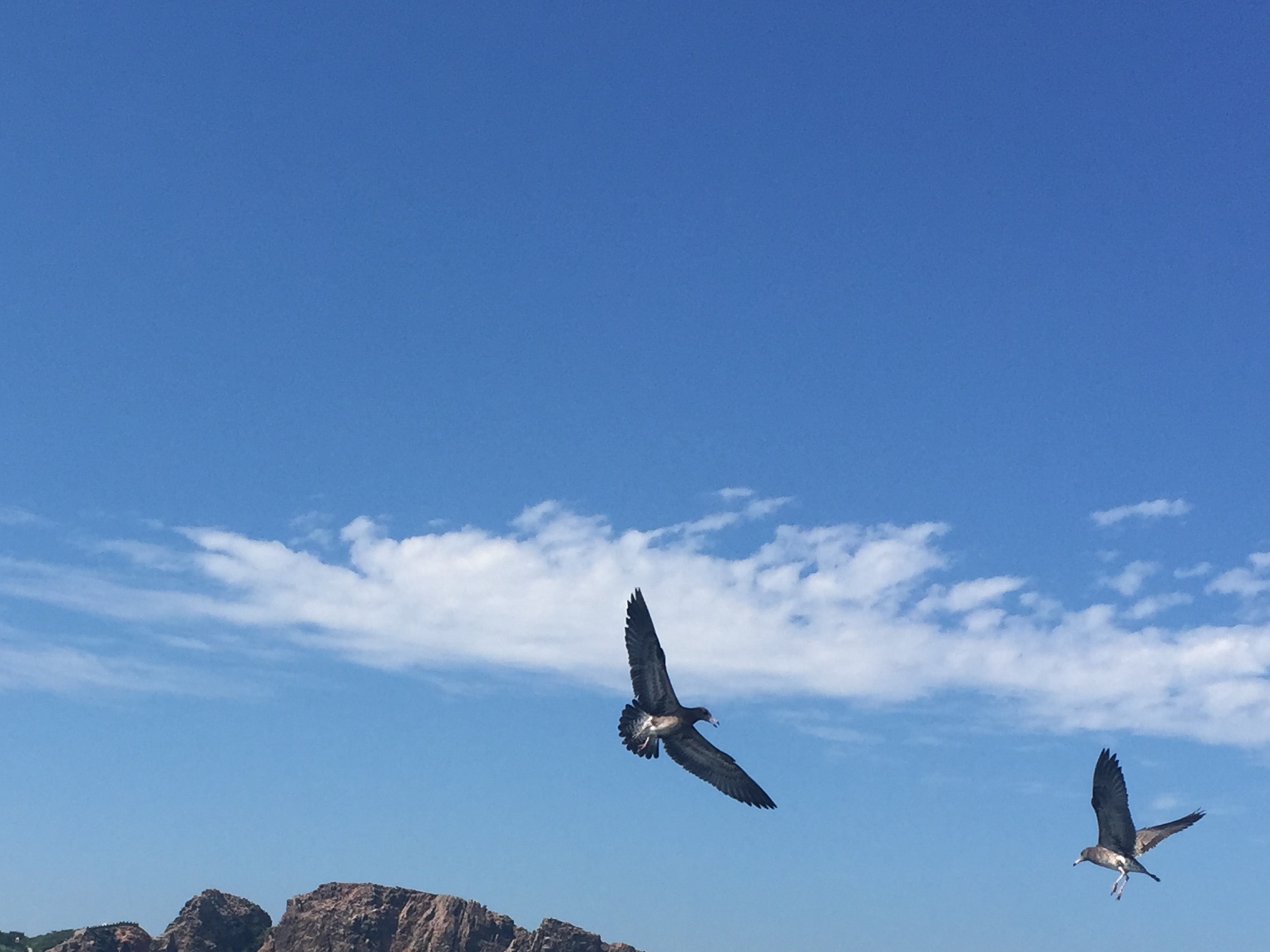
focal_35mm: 62
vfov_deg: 23.0
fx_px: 2274
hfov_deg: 31.1
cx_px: 477
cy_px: 866
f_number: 2.2
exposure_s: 1/2825
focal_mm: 4.15
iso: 32
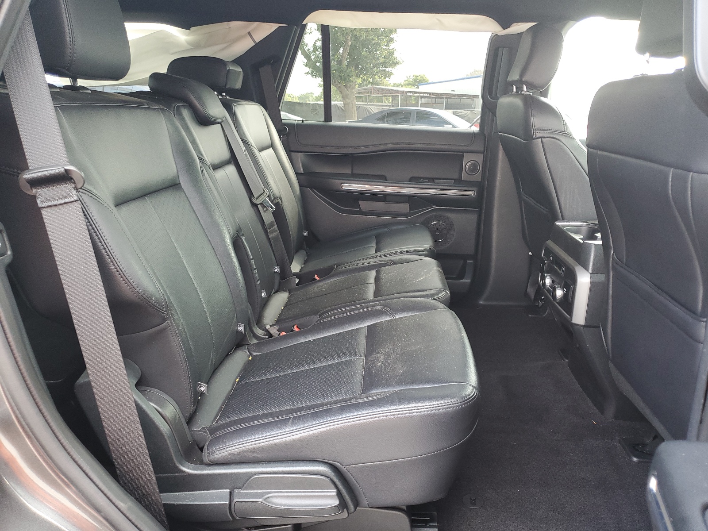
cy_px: 266
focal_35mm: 26
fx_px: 532
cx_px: 354
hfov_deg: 67.3
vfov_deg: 53.1
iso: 95
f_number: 1.5
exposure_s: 1/60.2
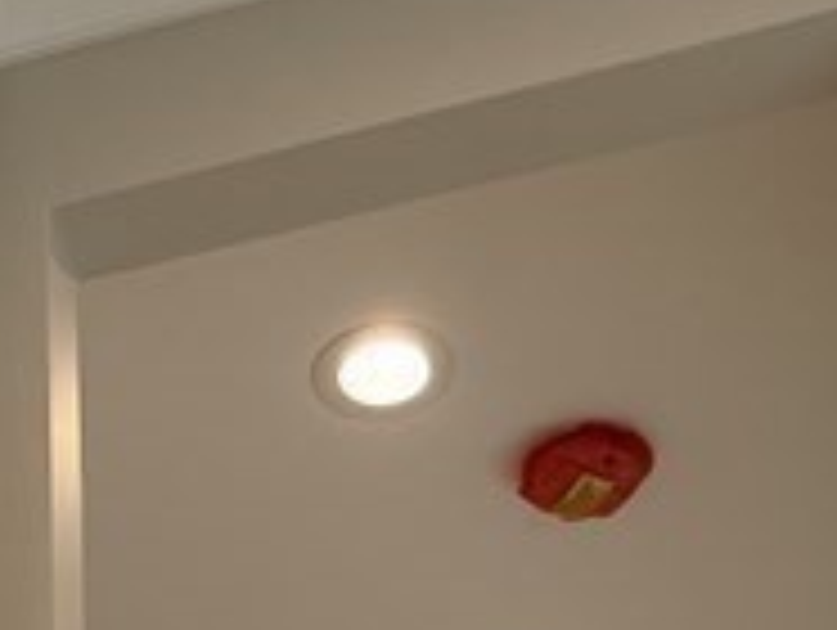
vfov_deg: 9.9
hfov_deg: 13.6
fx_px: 3462
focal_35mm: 143
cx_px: -18
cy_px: 1120
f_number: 1.6
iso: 32
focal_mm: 5.1
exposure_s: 1/167
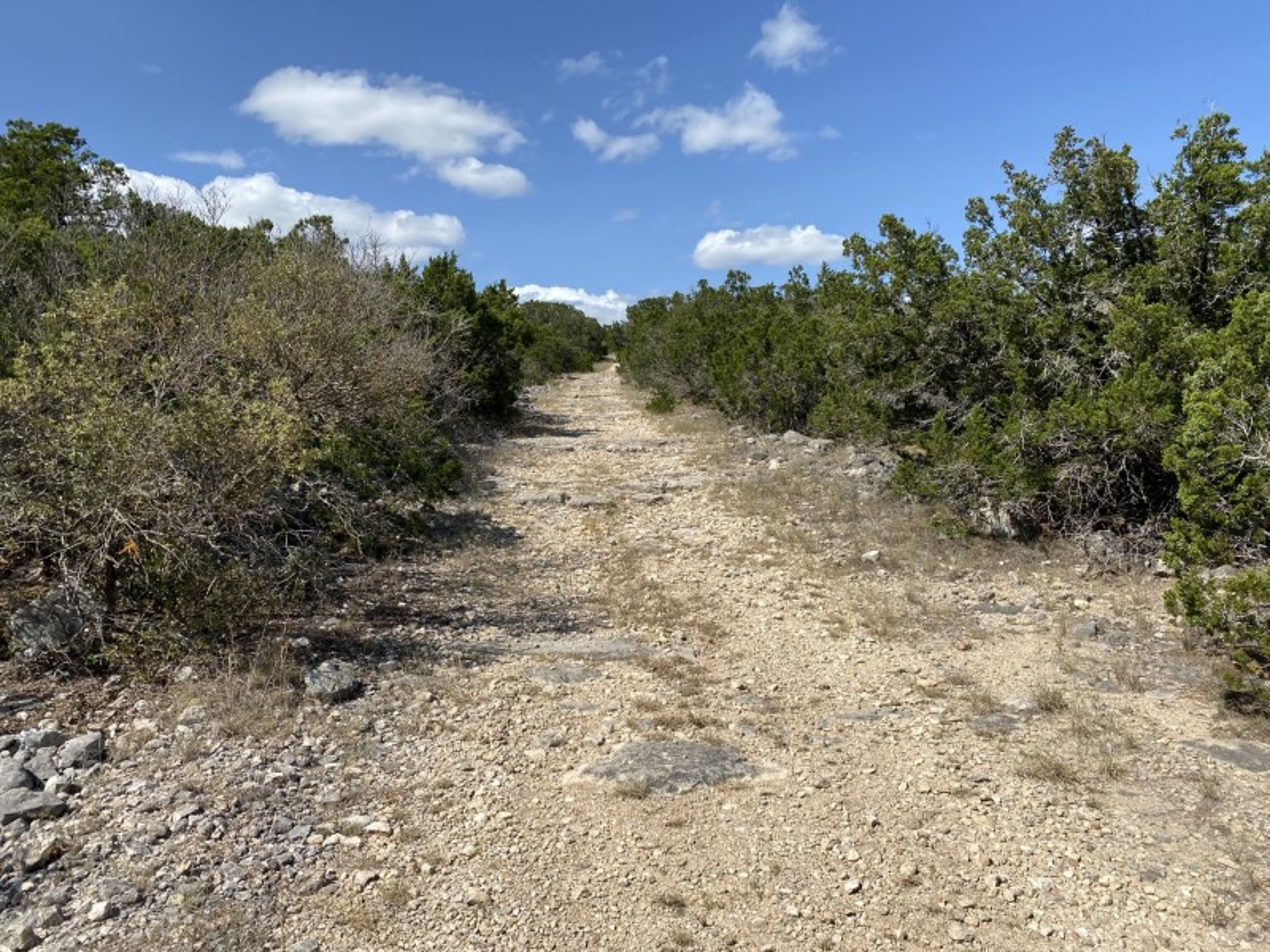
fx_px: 954
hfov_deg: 67.3
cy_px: 476
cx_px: 635
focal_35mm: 26
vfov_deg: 53.1
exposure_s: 1/3610
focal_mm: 4.25
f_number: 1.8
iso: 32
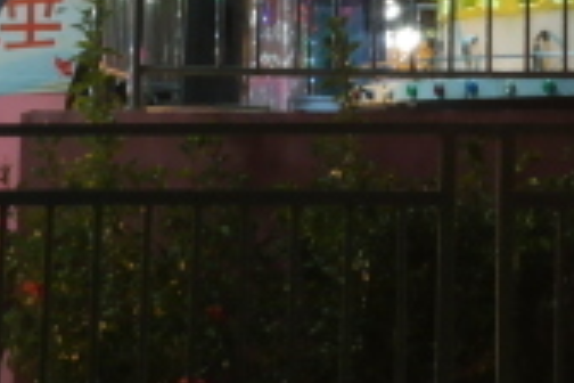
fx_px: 2918
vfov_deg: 7.3
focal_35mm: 183
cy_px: -347
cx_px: 776
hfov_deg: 10.9
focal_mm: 20
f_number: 22
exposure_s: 8
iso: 800
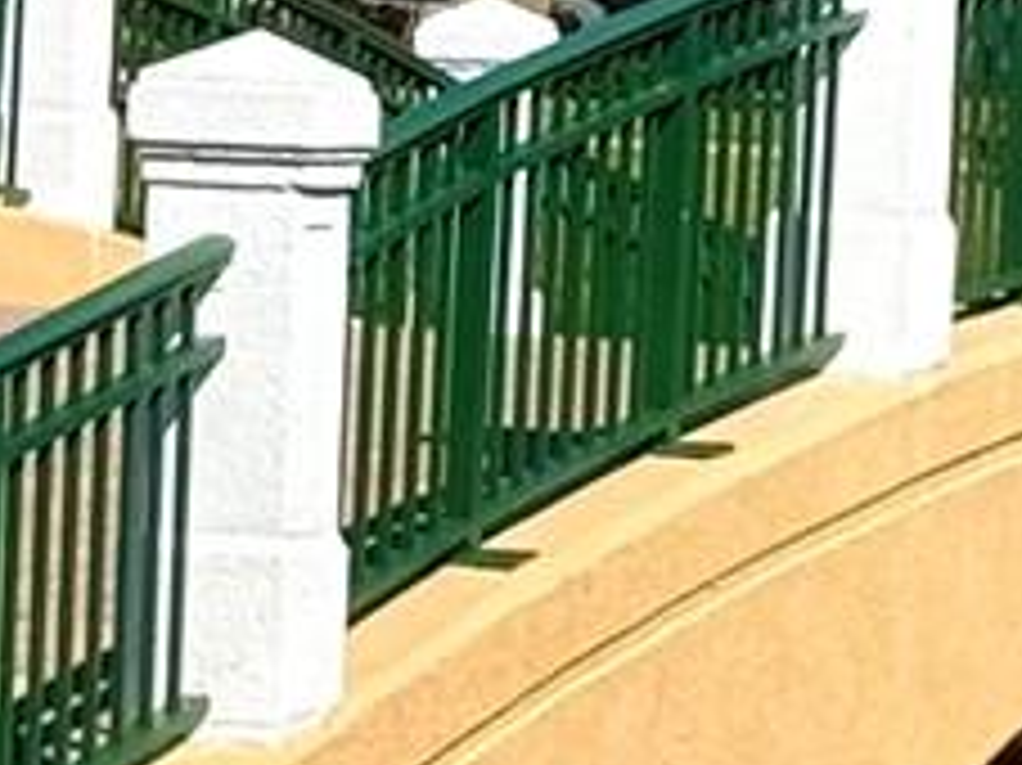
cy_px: 79
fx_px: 9974
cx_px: 479
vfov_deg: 4.4
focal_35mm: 338
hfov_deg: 5.9
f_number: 1.78
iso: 64
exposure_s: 1/8772
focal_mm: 6.76
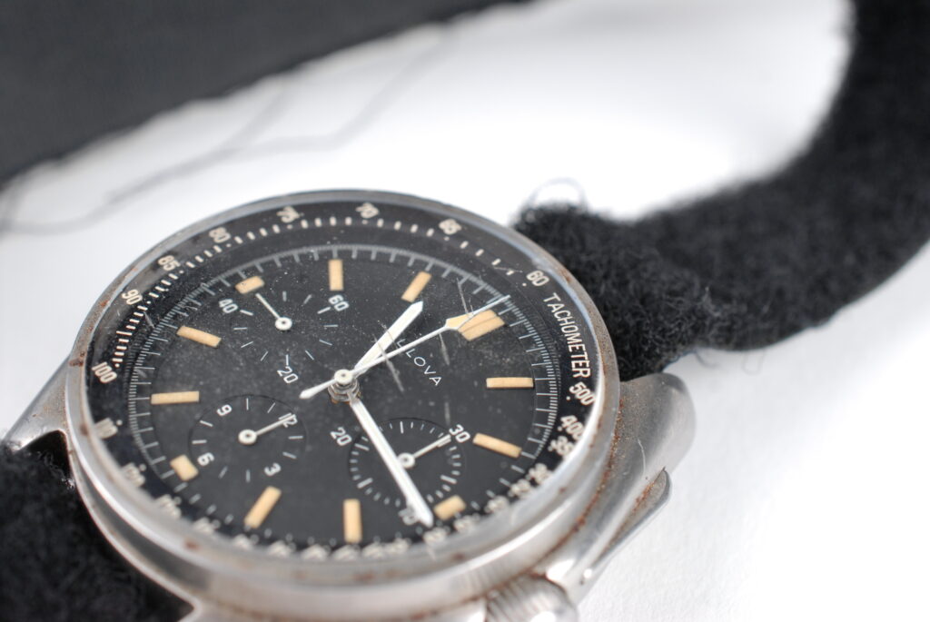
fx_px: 1552
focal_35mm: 60
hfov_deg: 33.4
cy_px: 311
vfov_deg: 22.7
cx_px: 465
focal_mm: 40
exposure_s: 1/200
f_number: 9
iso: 250
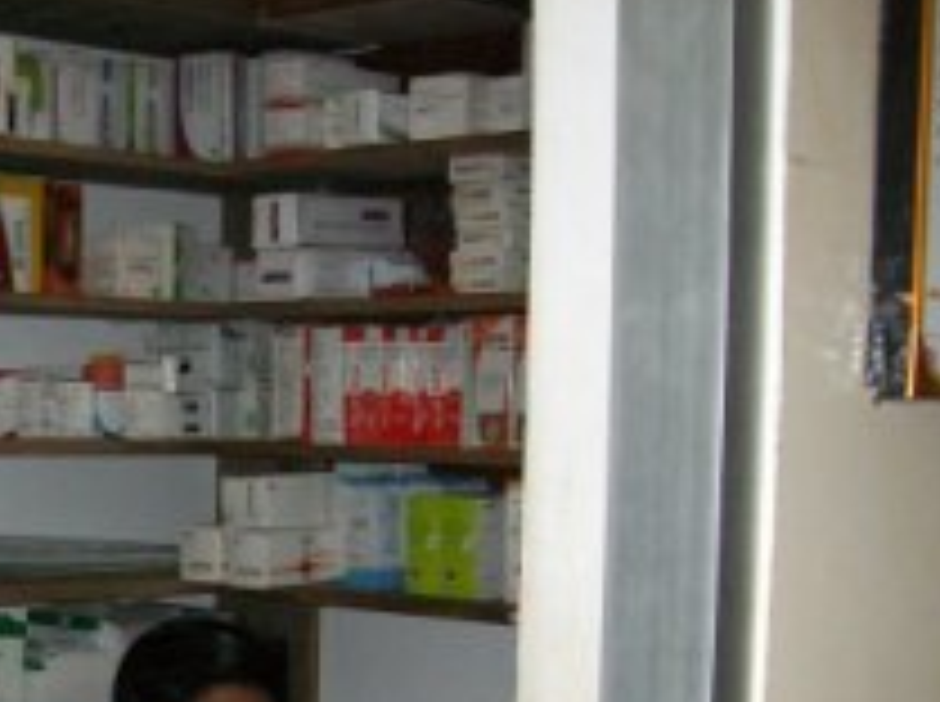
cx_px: 67
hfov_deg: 25.7
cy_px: 724
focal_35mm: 73
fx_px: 1979
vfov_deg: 19.4
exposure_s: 1/60
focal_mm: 6.1
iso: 160
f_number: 2.7
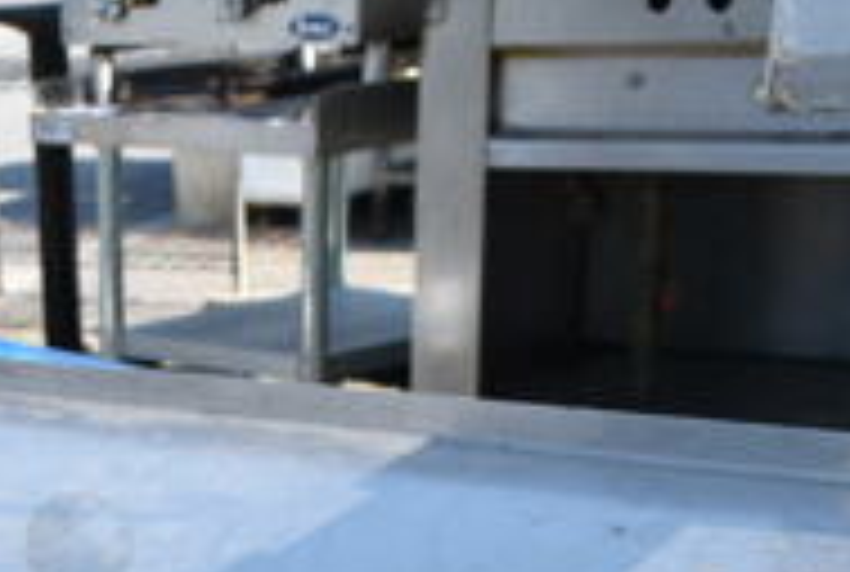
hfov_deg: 21.6
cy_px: 725
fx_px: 2059
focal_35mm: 87
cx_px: -184
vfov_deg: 15.1
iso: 100
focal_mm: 18
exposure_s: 1/160
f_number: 6.3
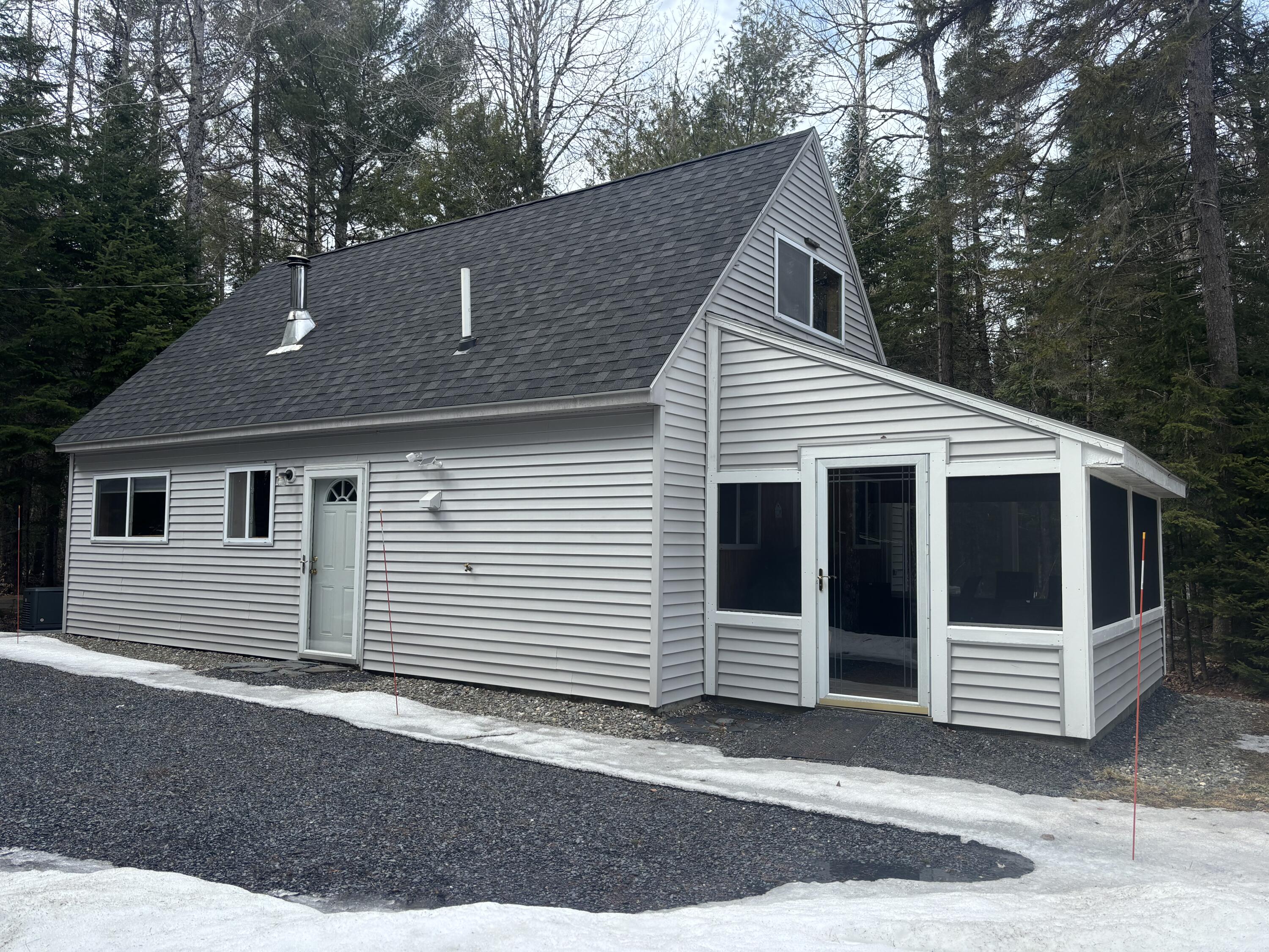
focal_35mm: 26
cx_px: 634
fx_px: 953
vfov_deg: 53.1
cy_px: 476
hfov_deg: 67.3
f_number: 1.6
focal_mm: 5.96
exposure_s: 1/1178
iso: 50
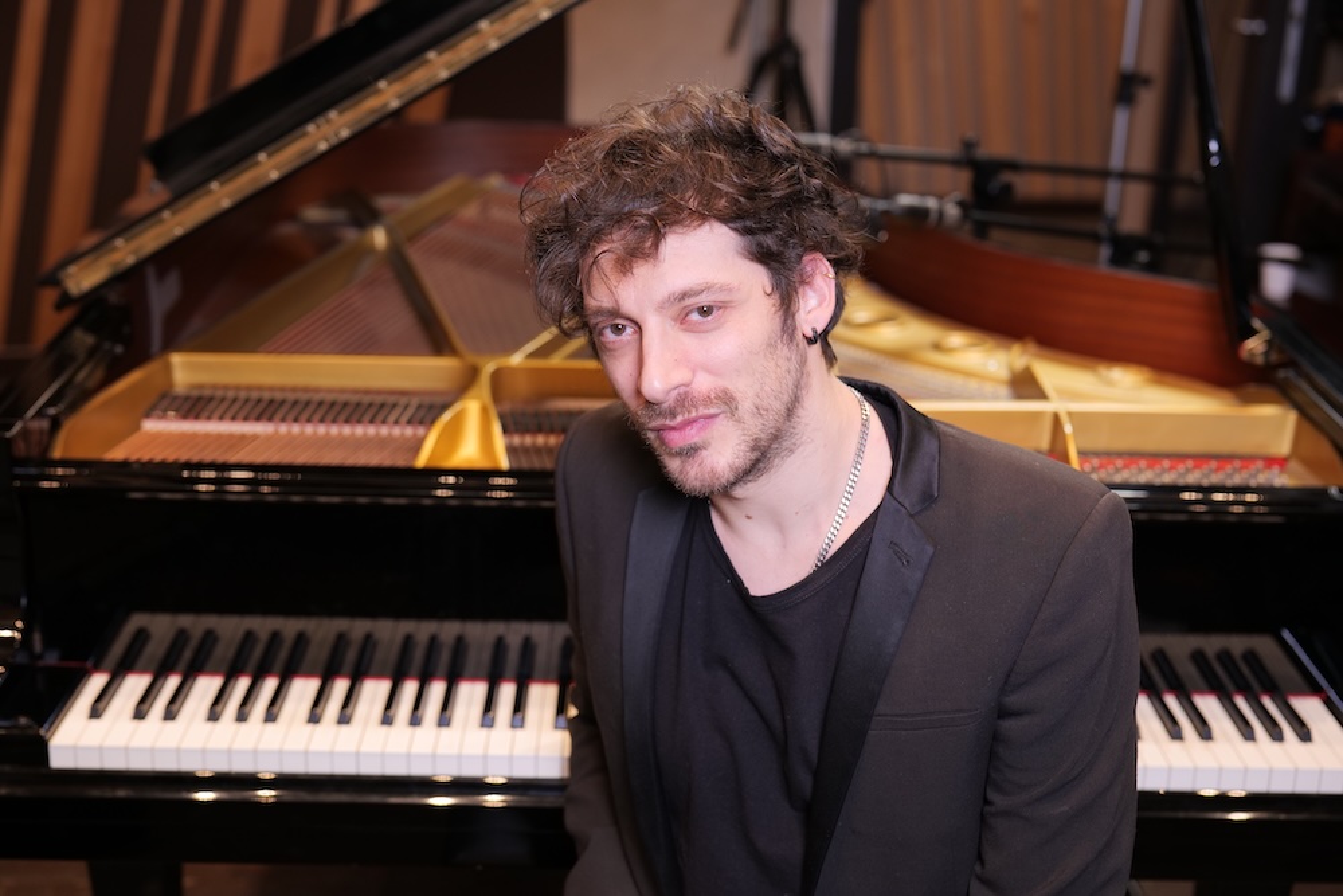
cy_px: 448
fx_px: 1865
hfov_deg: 39.6
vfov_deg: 27.0
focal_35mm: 50
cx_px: 672
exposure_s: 1/100
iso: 800
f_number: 3.2
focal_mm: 50
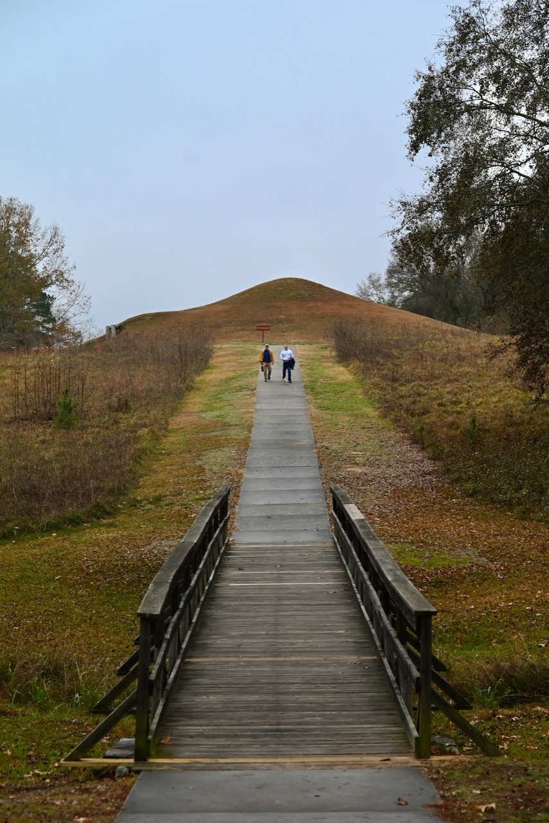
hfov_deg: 18.9
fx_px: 1646
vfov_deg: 28.1
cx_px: 274
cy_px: 412
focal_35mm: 72
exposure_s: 1/250
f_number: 6
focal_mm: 72
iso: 400
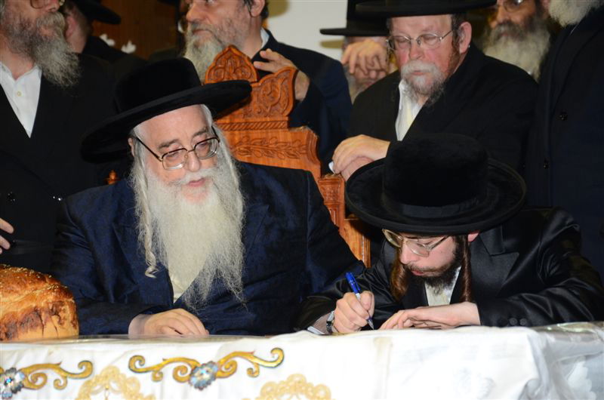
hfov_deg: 13.1
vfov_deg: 8.7
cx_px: 302
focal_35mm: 158
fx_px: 2637
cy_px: 200
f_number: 5.6
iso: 1250
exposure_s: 1/80
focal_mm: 105
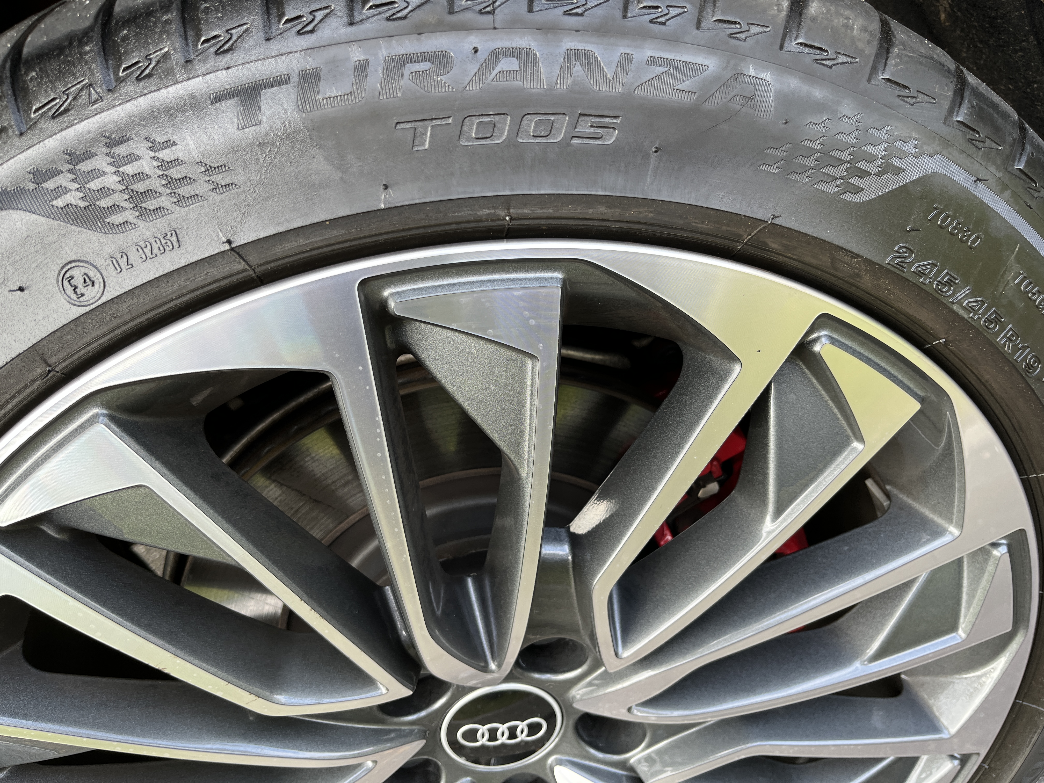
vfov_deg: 53.1
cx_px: 522
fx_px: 784
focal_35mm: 26
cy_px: 392
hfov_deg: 67.3
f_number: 1.6
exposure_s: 1/122
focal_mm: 5.1
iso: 40
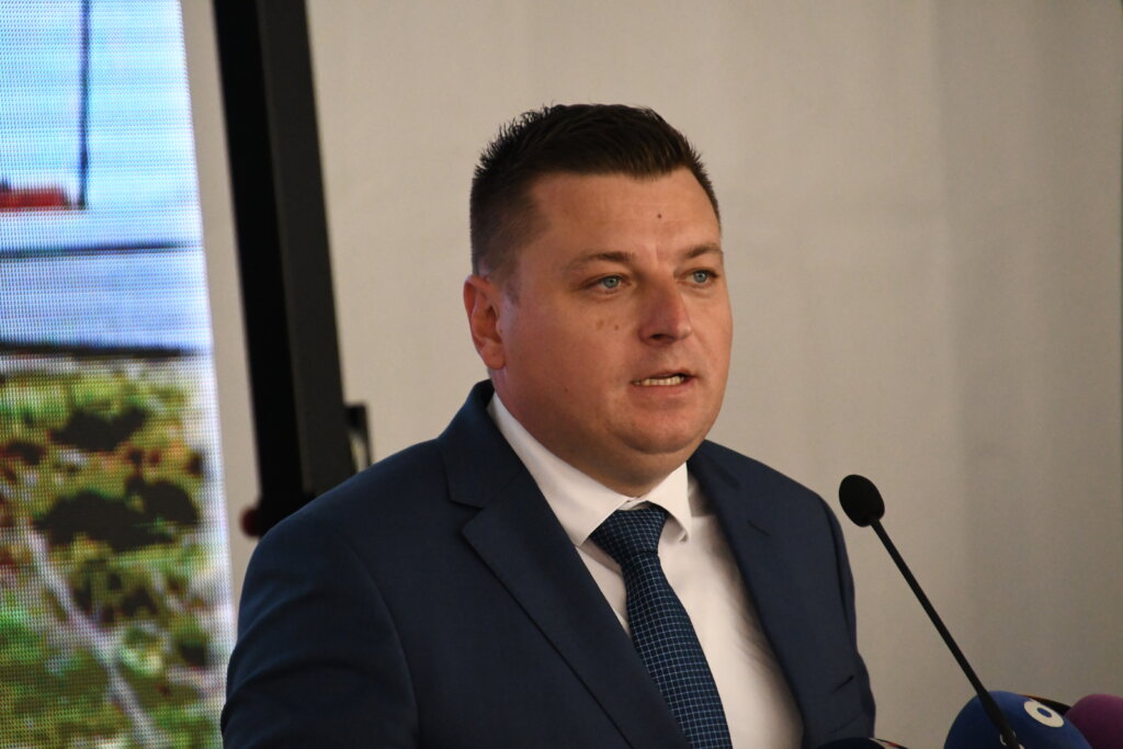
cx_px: 562
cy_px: 374
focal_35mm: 450
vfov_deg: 3.1
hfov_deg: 4.6
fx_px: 14039
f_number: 6.3
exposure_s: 1/1250
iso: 6400
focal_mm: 300
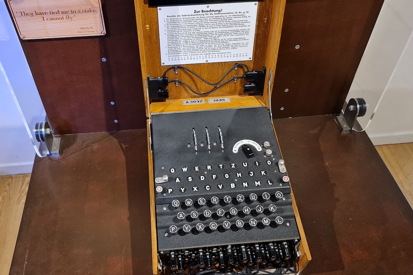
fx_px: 378
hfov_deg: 57.1
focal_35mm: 33
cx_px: 182
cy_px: 132
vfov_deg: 39.9
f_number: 1.8
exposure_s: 1/50
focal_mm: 7
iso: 250
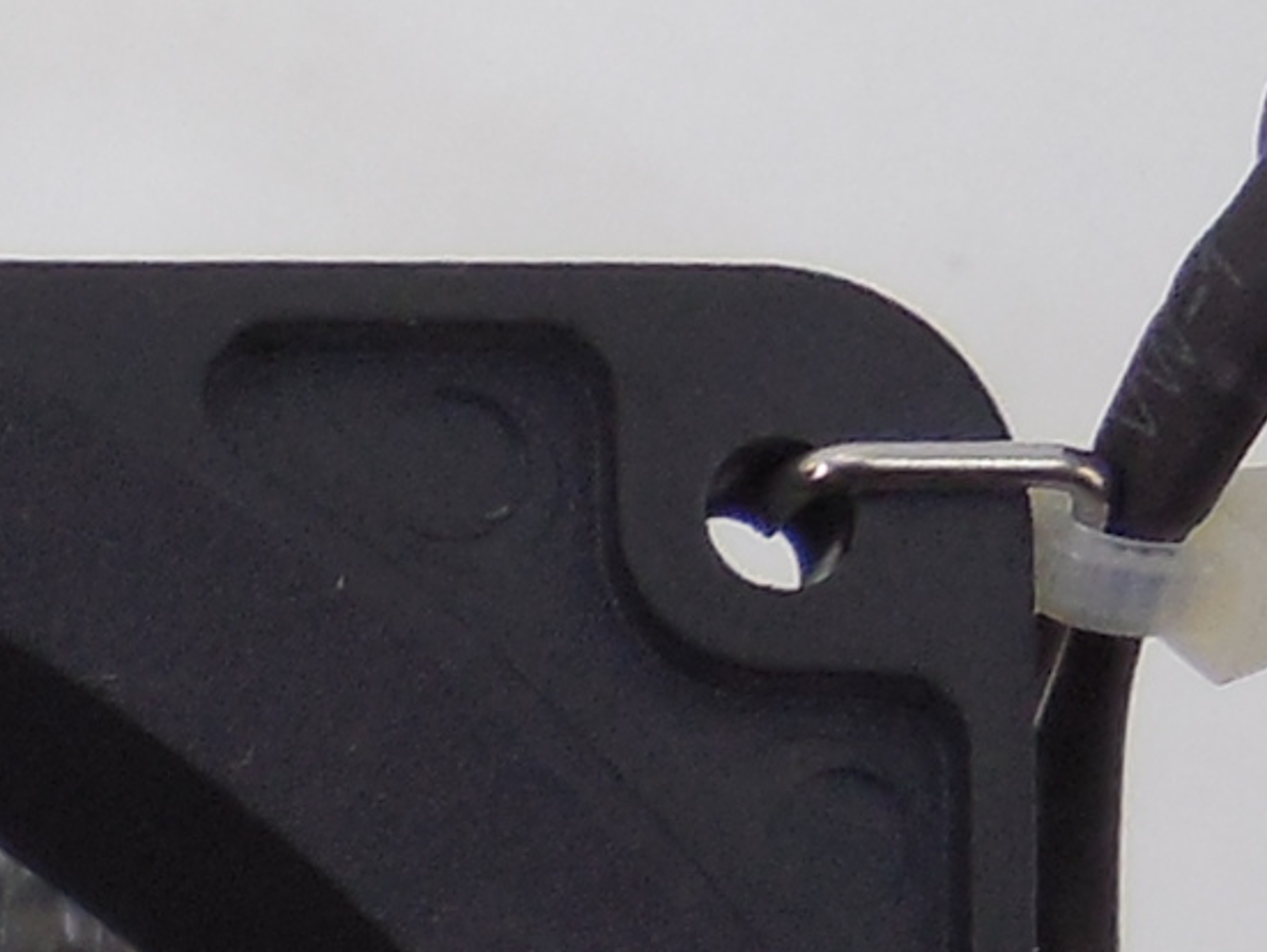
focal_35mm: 148
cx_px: -906
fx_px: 5421
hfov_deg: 12.4
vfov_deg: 8.8
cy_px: 2532
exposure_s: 1/100
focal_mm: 4.5
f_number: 3.1
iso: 125
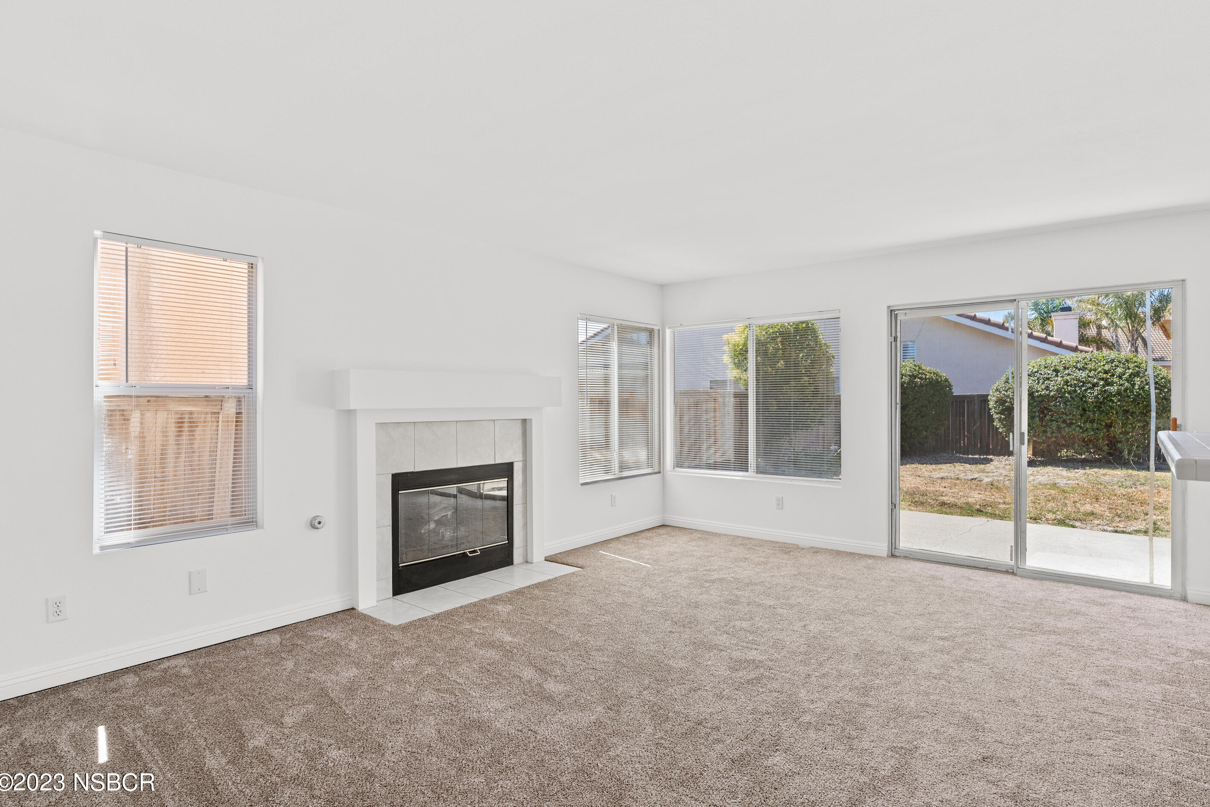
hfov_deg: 89.9
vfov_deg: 67.4
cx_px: 633
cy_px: 394
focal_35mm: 18
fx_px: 605
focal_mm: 17
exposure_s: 1/15
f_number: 8
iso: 400
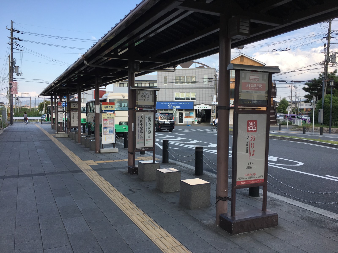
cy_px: 126
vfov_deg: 48.2
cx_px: 169
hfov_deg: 61.7
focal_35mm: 29
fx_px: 283
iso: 25
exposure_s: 1/699
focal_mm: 4.15
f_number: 2.2
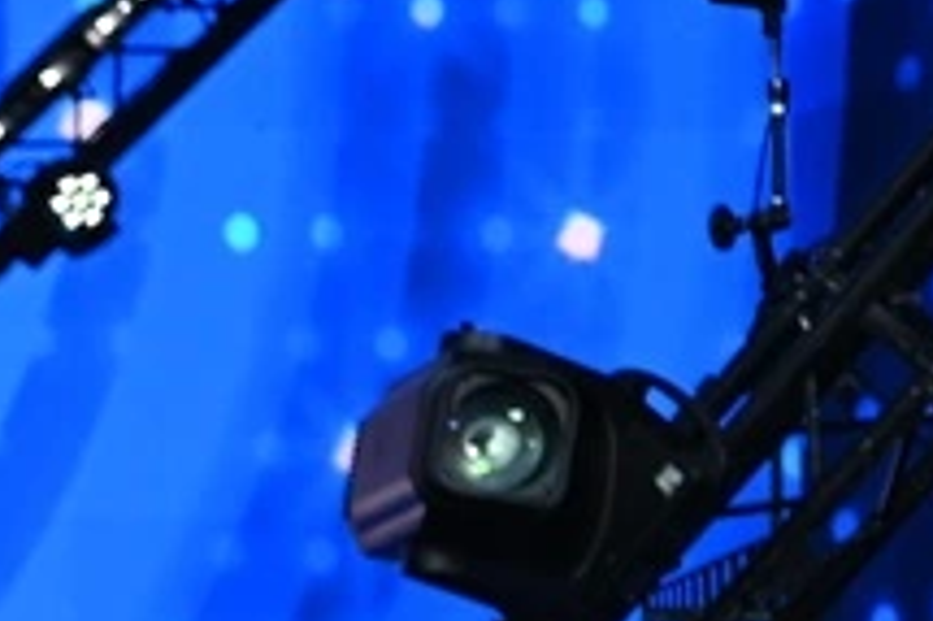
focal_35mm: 244
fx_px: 6319
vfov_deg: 5.5
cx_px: -1823
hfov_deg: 7.5
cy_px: 1372
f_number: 1.6
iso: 500
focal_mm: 35
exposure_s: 1/200
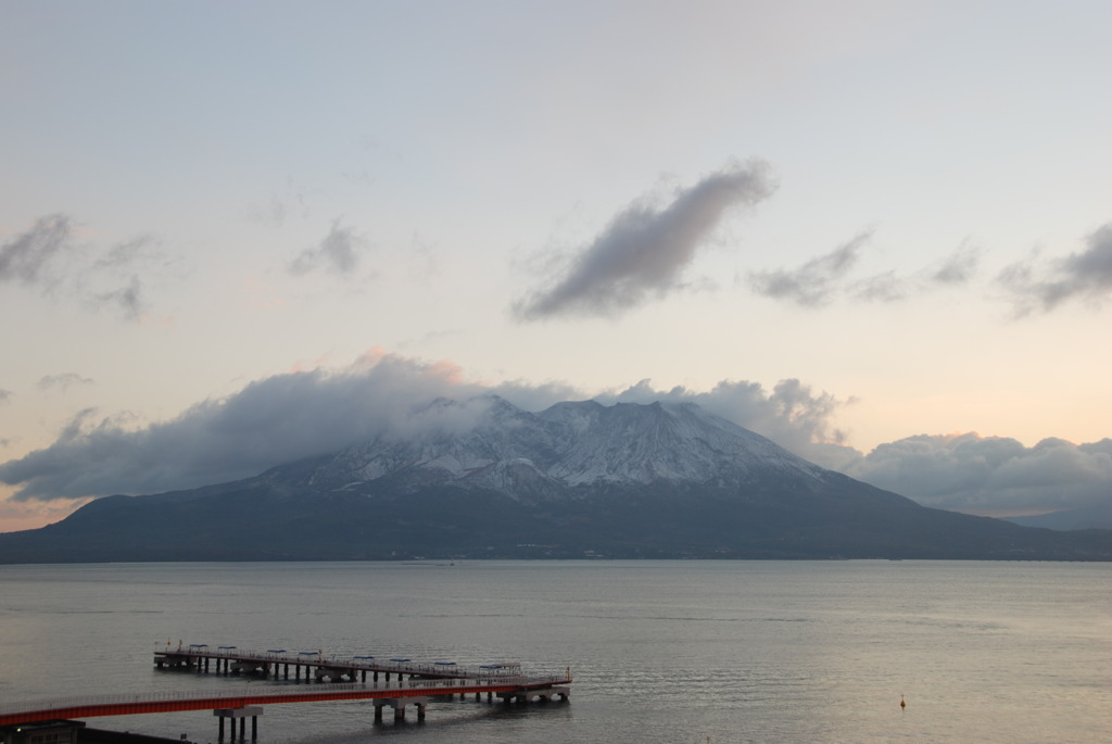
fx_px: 1345
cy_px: 372
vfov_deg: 30.9
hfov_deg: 44.9
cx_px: 556
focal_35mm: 44
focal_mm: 29
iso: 100
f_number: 8
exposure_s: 1/40
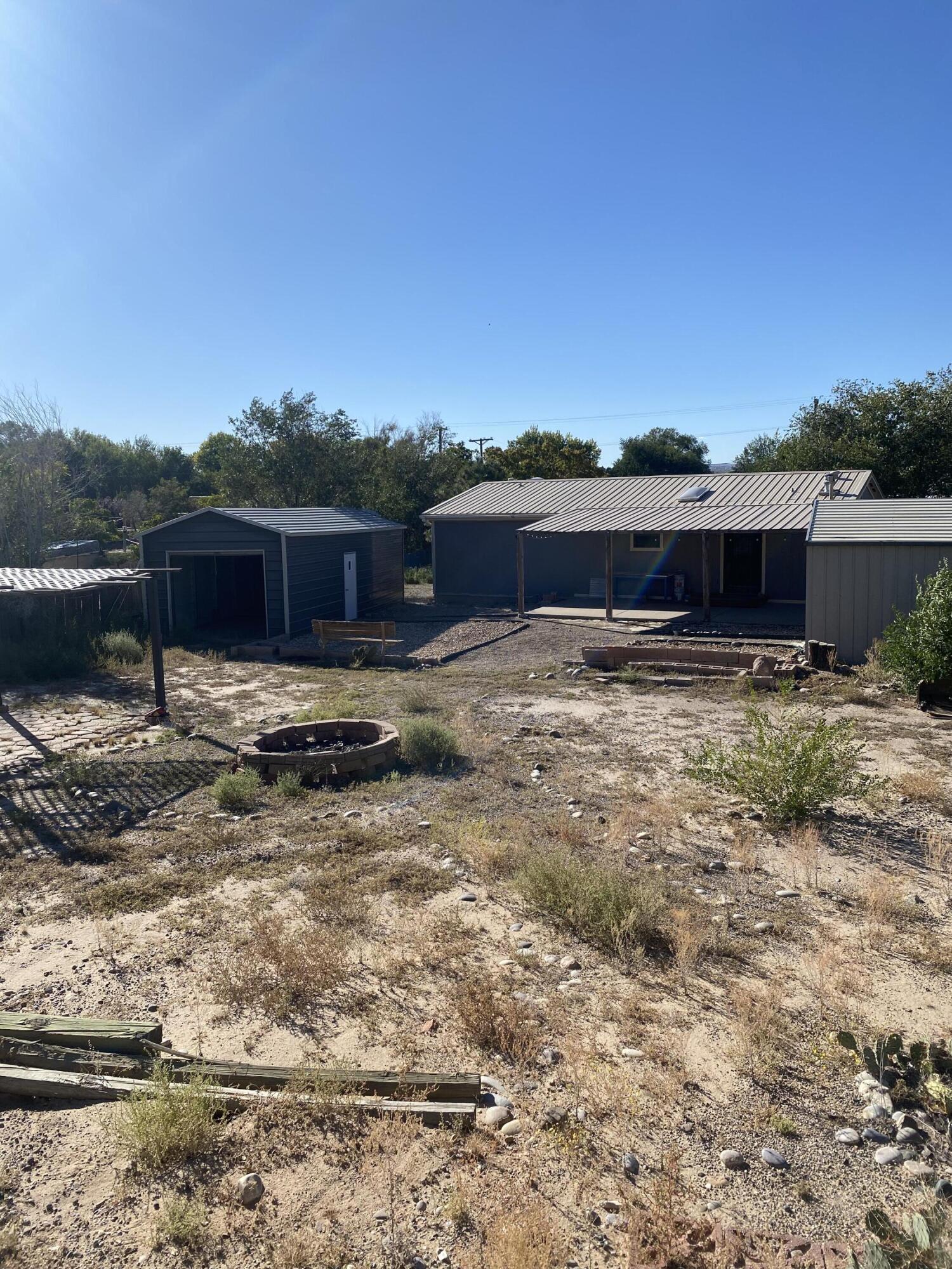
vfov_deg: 67.3
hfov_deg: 53.1
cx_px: 476
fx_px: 953
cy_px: 634
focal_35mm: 26
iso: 32
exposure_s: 1/3497
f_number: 1.8
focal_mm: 4.25
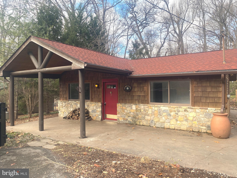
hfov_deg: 67.3
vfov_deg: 53.1
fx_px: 178
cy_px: 89
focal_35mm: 26
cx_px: 118
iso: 32
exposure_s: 1/451
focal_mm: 4.25
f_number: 1.8
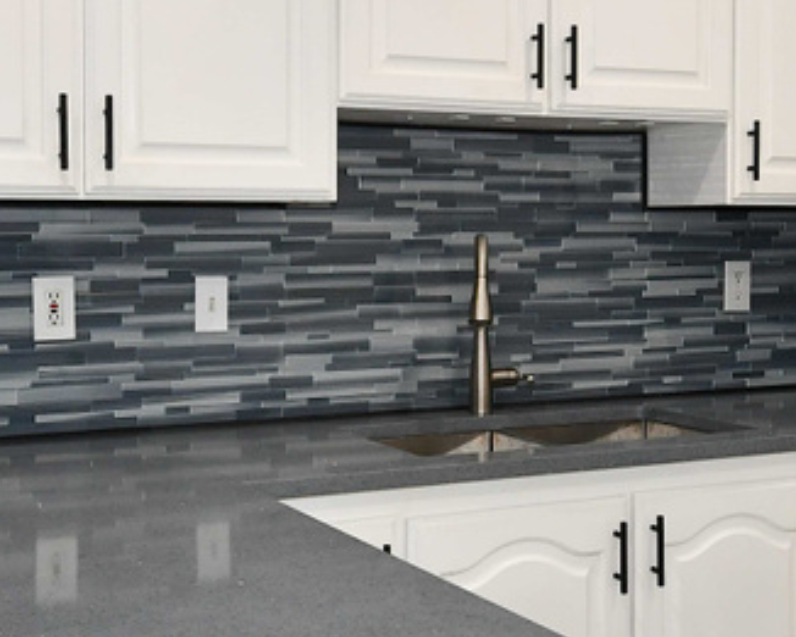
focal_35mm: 56
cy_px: 257
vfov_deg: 27.1
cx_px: 459
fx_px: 1320
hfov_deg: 33.5
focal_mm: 13
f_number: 7.1
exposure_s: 1/60
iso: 1000
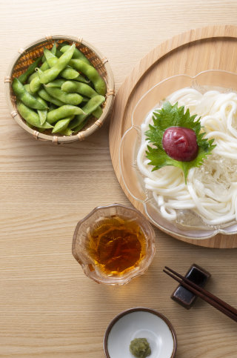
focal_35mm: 95
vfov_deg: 21.5
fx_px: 942
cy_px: 173
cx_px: 132
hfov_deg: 14.3
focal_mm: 50
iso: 100
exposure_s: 1/160
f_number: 20
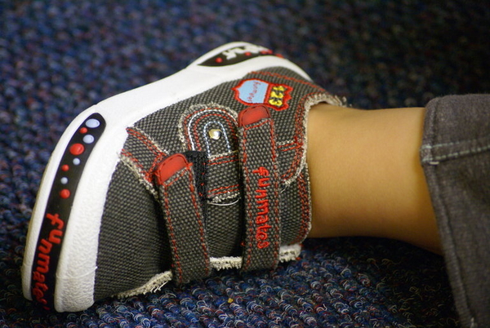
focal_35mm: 225
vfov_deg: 6.1
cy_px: 164
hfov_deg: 9.1
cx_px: 245
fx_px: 3067
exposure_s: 1/25
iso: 400
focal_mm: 150
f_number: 4.5
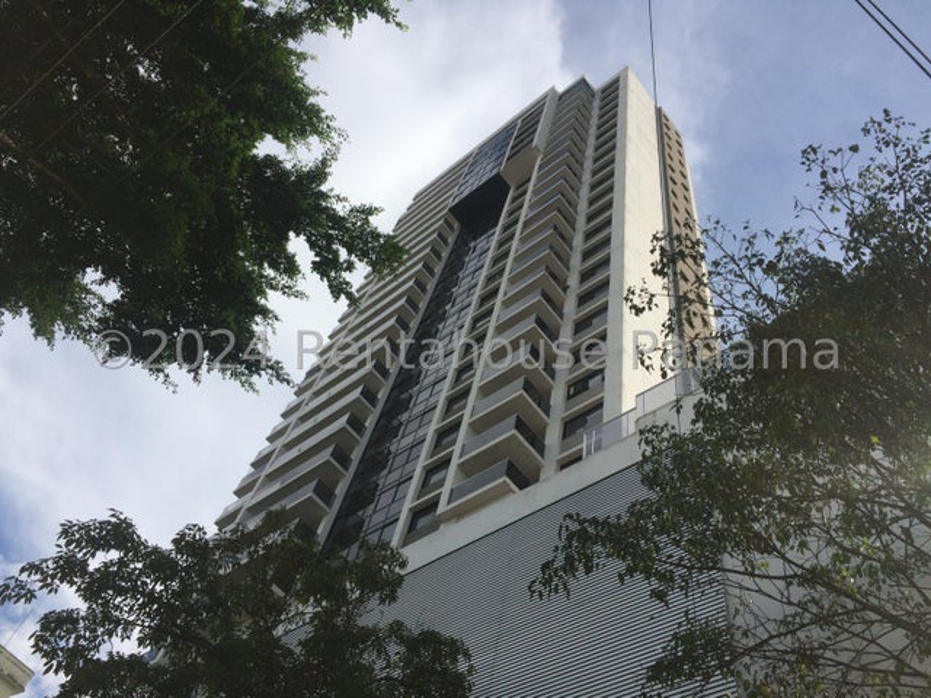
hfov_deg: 61.7
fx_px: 780
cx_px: 466
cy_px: 349
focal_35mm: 29
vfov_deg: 48.2
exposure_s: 1/3425
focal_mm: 4.15
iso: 32
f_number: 2.2
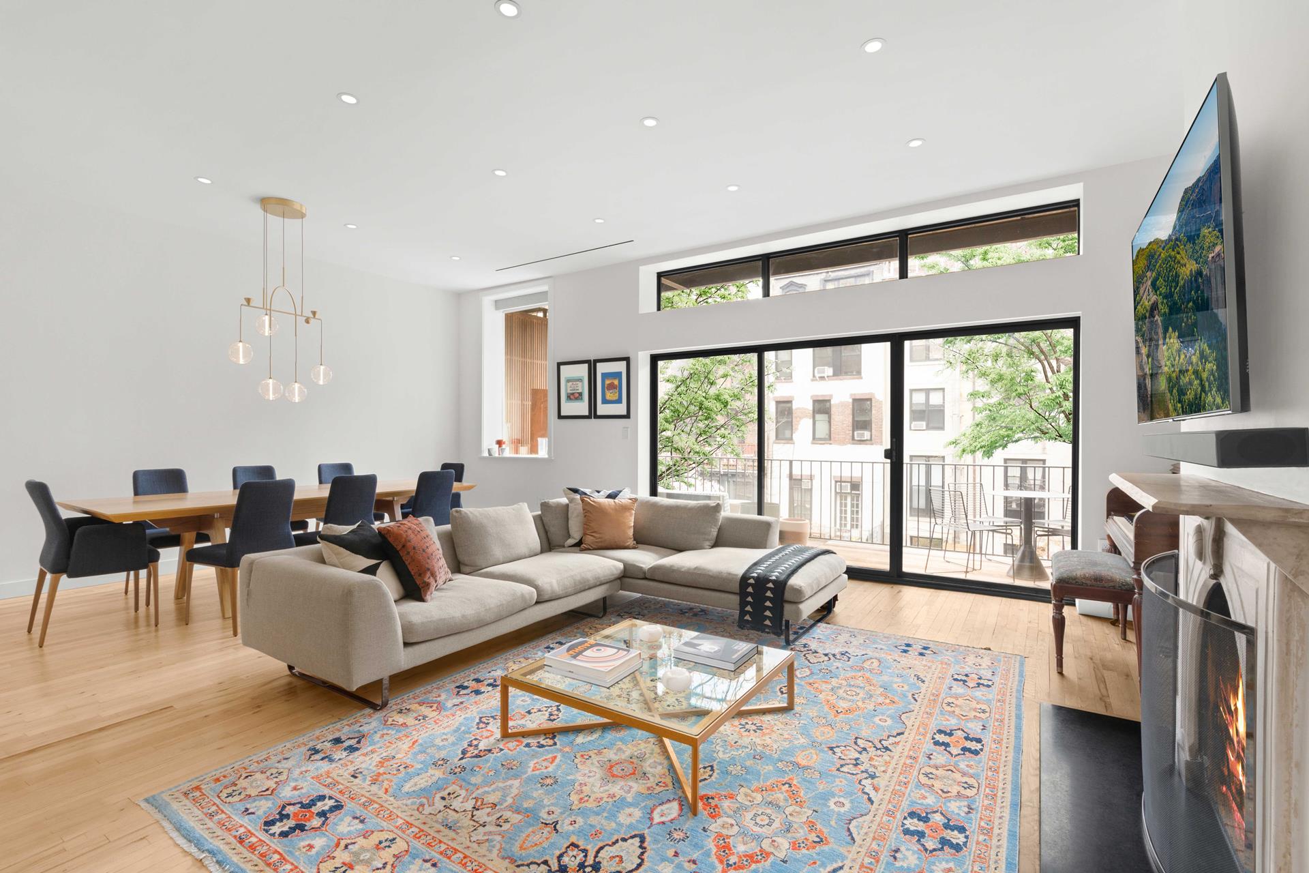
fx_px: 582
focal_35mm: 16
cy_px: 436
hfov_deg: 96.7
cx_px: 654
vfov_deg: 73.7
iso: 400
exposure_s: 1/5
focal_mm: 16
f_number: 11
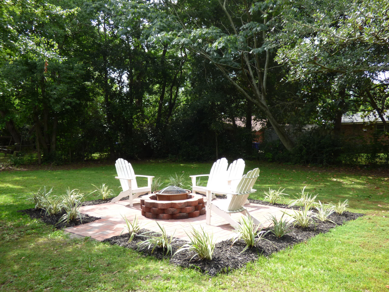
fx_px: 348
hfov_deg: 58.4
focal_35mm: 31
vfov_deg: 45.4
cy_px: 146
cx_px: 194
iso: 100
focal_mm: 5.53
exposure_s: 1/320
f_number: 3.3
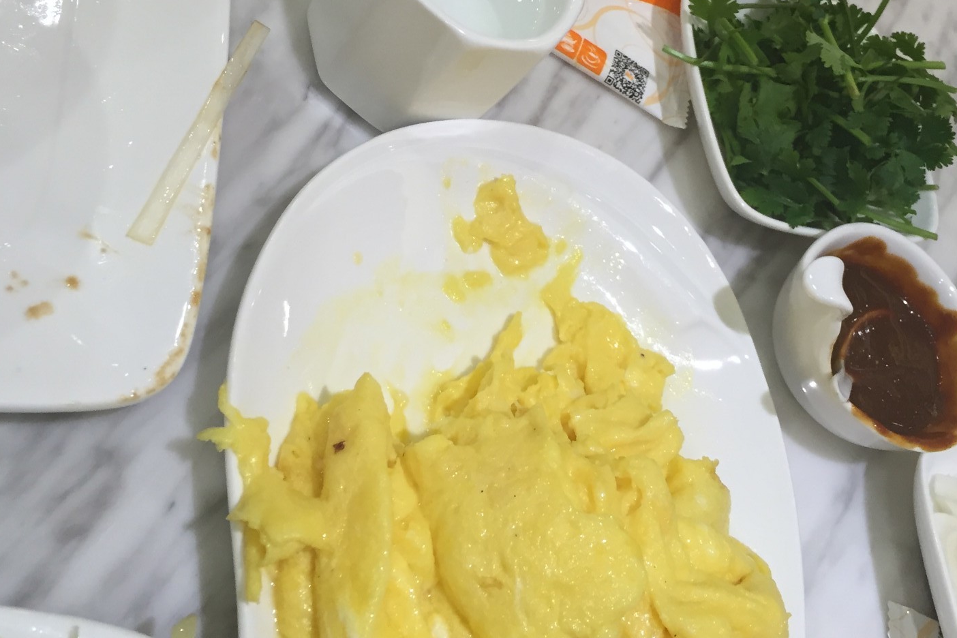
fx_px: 1170
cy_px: 158
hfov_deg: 44.5
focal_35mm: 44
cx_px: 494
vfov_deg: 30.0
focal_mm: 4.15
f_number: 2.2
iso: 32
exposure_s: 1/30
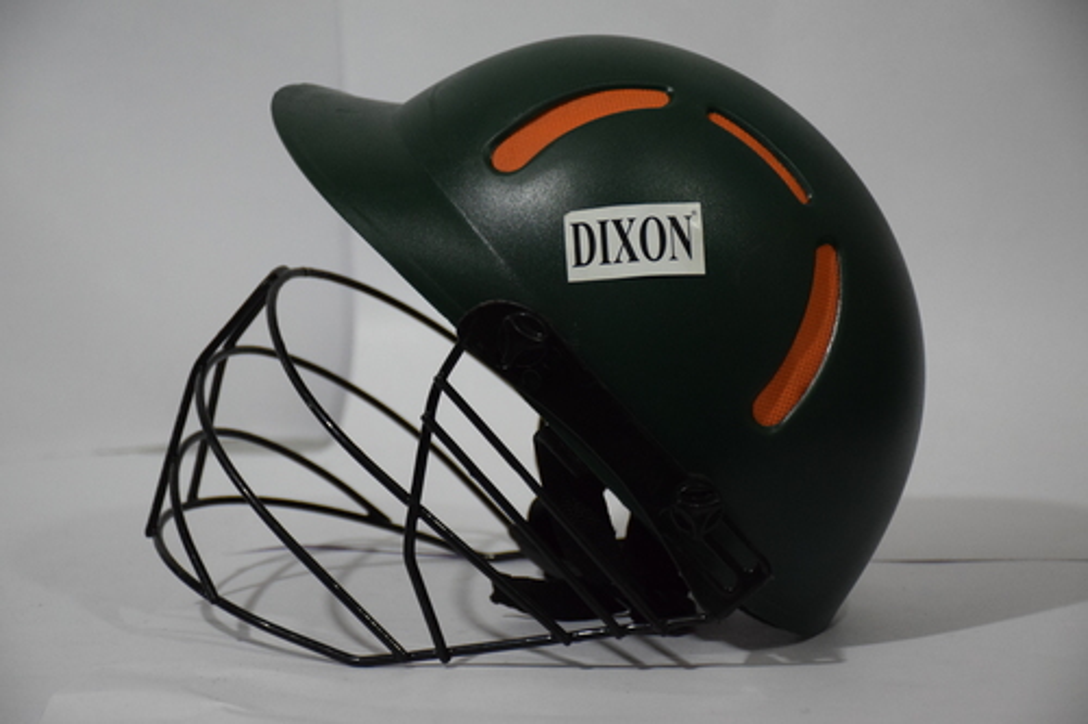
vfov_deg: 12.2
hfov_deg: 18.2
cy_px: 362
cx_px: 544
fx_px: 3399
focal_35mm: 112
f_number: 5
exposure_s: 1/60
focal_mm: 75
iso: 2500
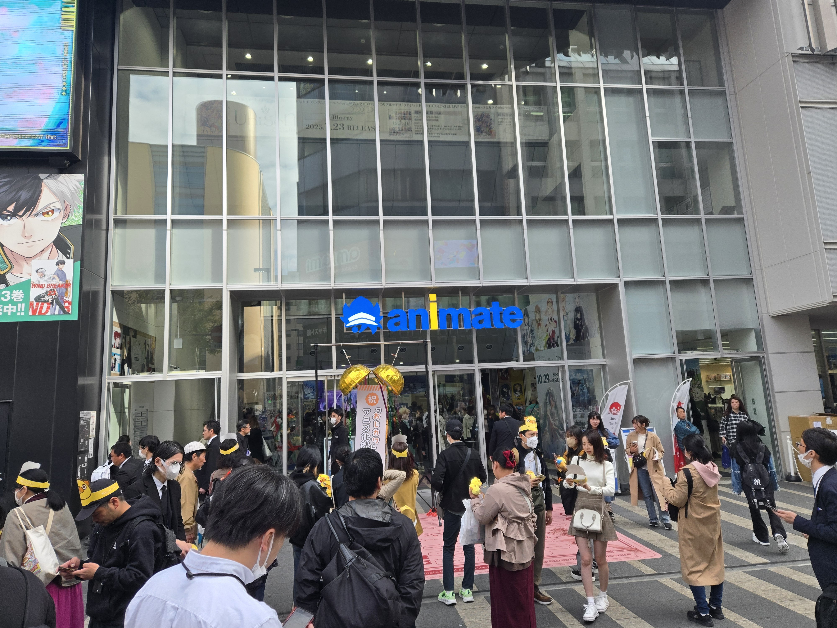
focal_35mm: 23
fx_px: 556
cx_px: 418
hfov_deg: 73.9
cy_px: 314
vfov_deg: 58.9
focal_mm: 5.4
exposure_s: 1/1189
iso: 80
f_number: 1.8
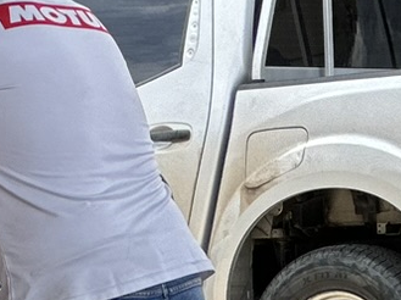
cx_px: -13
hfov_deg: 4.1
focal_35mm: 480
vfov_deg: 3.1
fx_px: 5554
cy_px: -229
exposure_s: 1/121
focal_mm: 9
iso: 25
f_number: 2.8
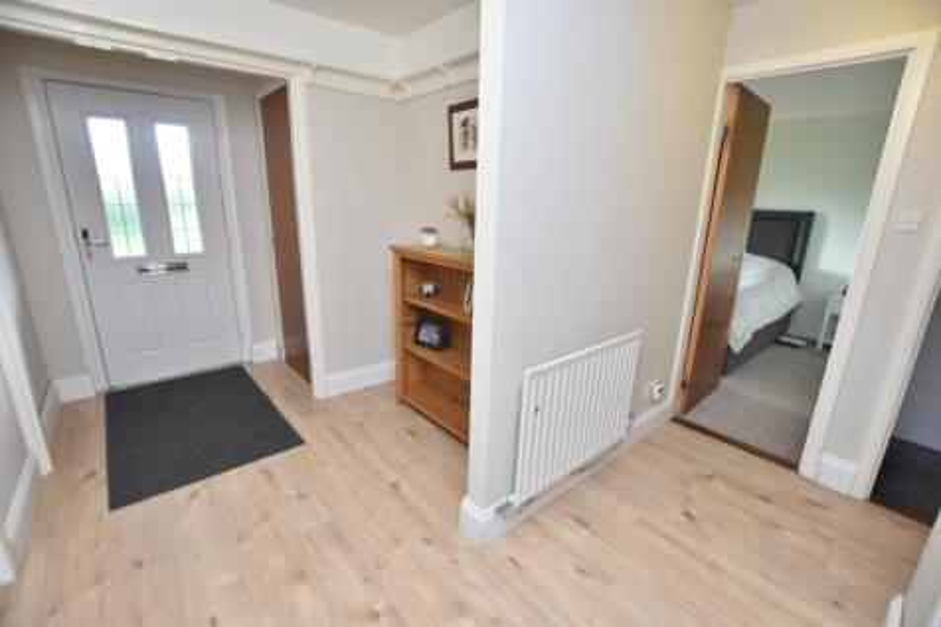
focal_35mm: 15
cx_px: 470
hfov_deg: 100.4
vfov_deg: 77.3
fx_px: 392
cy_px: 314
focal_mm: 10
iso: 220
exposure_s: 1/15
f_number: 3.5
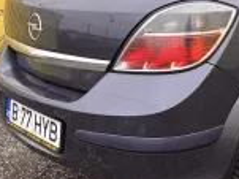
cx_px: 237
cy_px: 59
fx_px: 428
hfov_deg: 29.2
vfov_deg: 23.5
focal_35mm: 62
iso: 40
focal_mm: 5.96
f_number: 1.6
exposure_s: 1/184
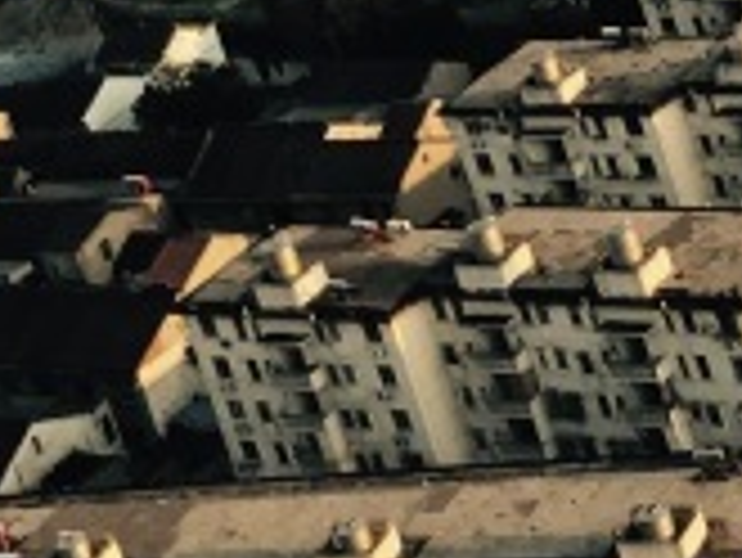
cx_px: 382
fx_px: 3732
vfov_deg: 8.3
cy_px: -423
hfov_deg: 11.4
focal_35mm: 174
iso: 20
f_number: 1.8
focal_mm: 3.99
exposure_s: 1/766
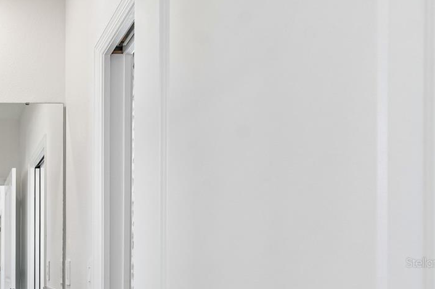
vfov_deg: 36.3
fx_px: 411
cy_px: 263
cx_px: -32
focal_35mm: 34
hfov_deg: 44.2
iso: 100
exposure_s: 1/4
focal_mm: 10
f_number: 7.1
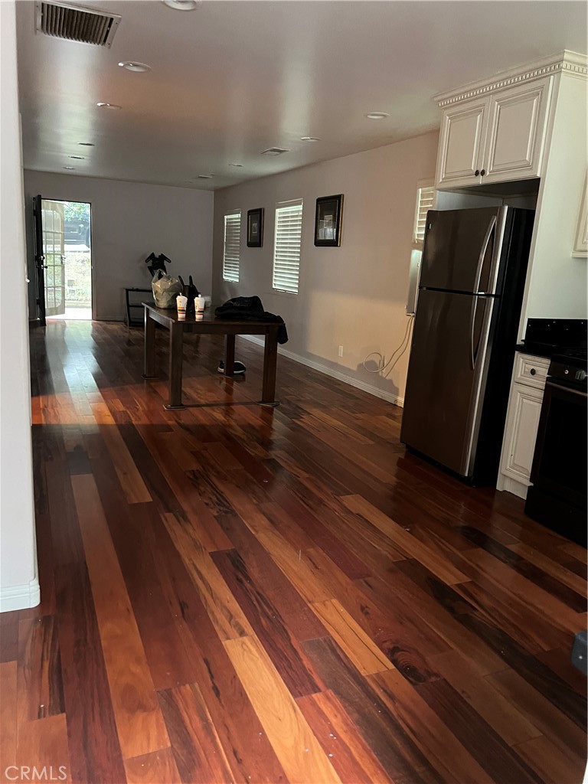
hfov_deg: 53.1
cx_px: 294
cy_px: 392
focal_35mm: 26
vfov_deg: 67.3
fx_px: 589
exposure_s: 1/31
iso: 640
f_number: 1.5
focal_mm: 5.7
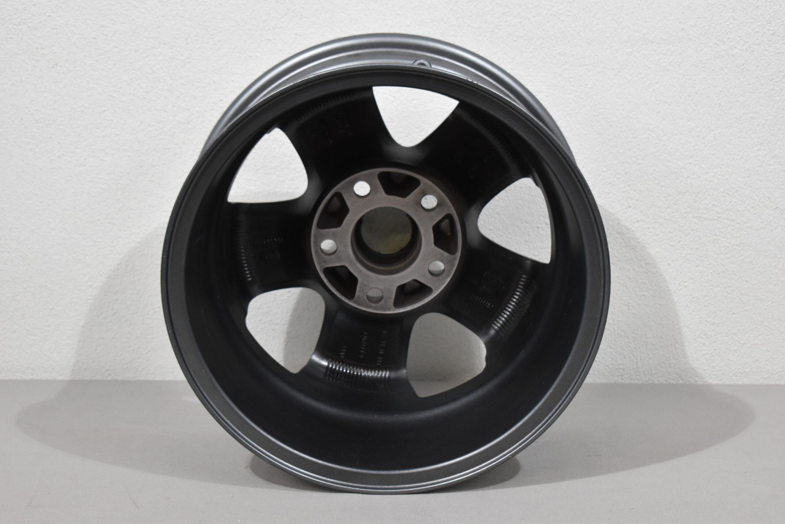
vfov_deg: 18.2
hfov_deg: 27.0
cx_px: 392
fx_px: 1635
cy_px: 262
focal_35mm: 75
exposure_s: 1/125
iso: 1100
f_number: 5.6
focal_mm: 50
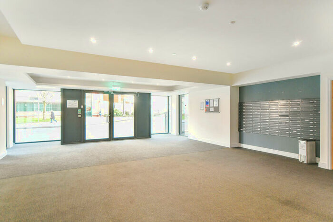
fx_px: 180
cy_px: 111
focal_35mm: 20
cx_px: 166
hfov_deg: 85.4
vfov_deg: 63.2
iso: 1600
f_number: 5.6
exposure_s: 1/50
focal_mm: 13
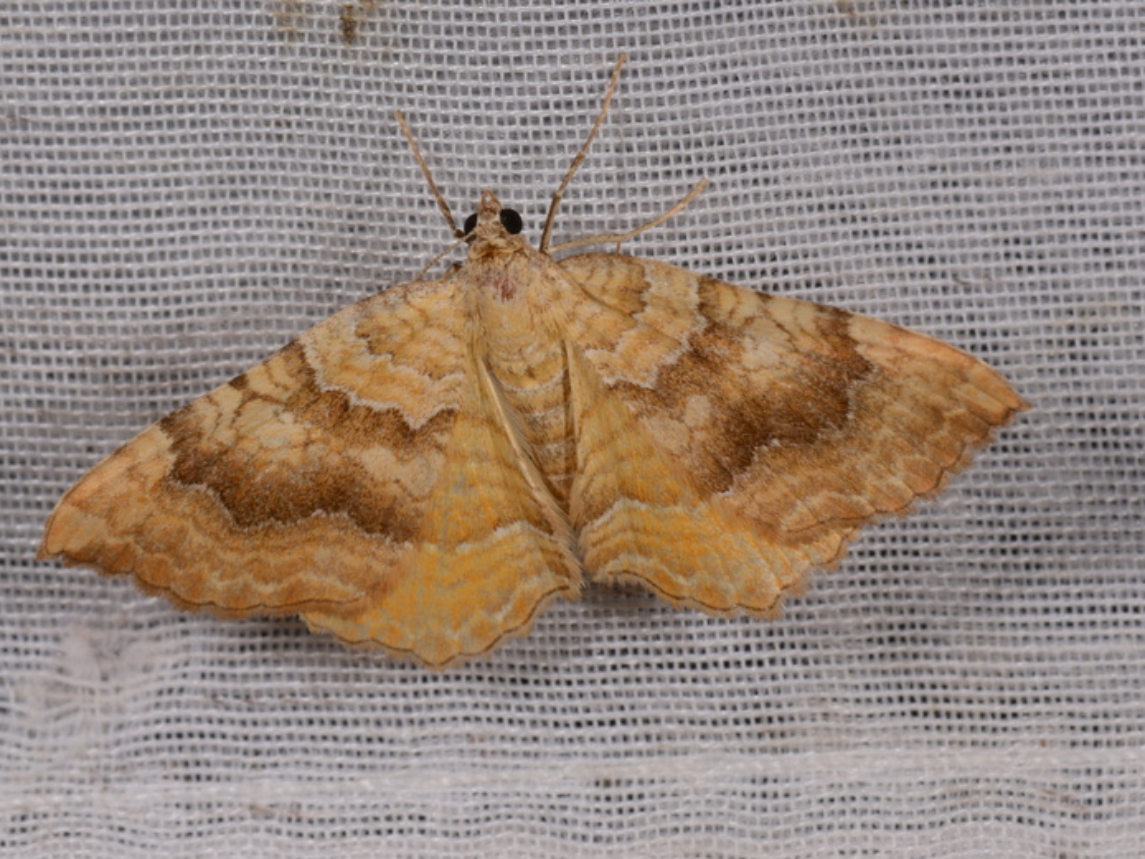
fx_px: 4617
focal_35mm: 140
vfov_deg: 10.6
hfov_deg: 14.1
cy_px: 429
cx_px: 617
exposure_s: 1/60
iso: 100
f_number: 32
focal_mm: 85
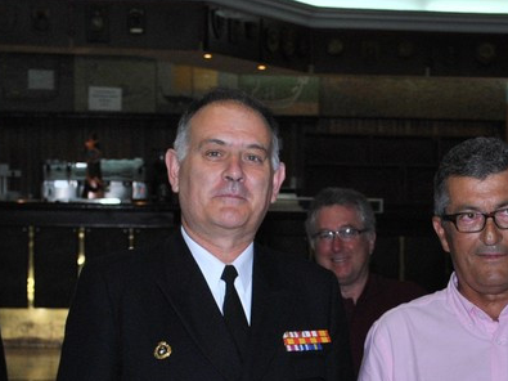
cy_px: 381
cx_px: 397
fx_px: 1922
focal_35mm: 131
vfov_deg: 11.2
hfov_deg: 15.0
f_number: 5.3
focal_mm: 40
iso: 400
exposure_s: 1/125
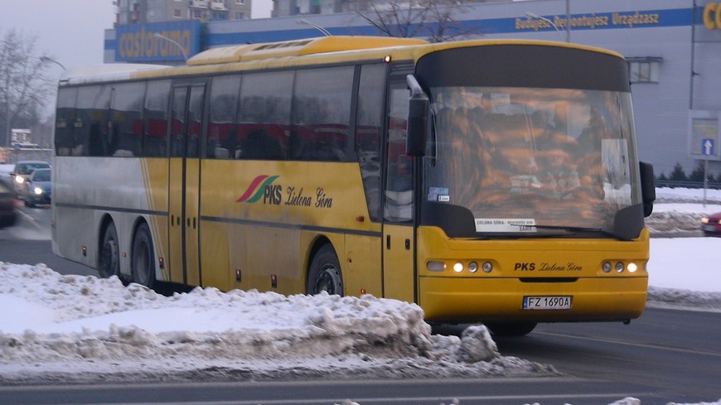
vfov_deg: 9.5
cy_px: 104
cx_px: 404
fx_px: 2428
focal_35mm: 127
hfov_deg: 16.9
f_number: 3.5
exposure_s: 1/79.6
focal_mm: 16.5
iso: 50
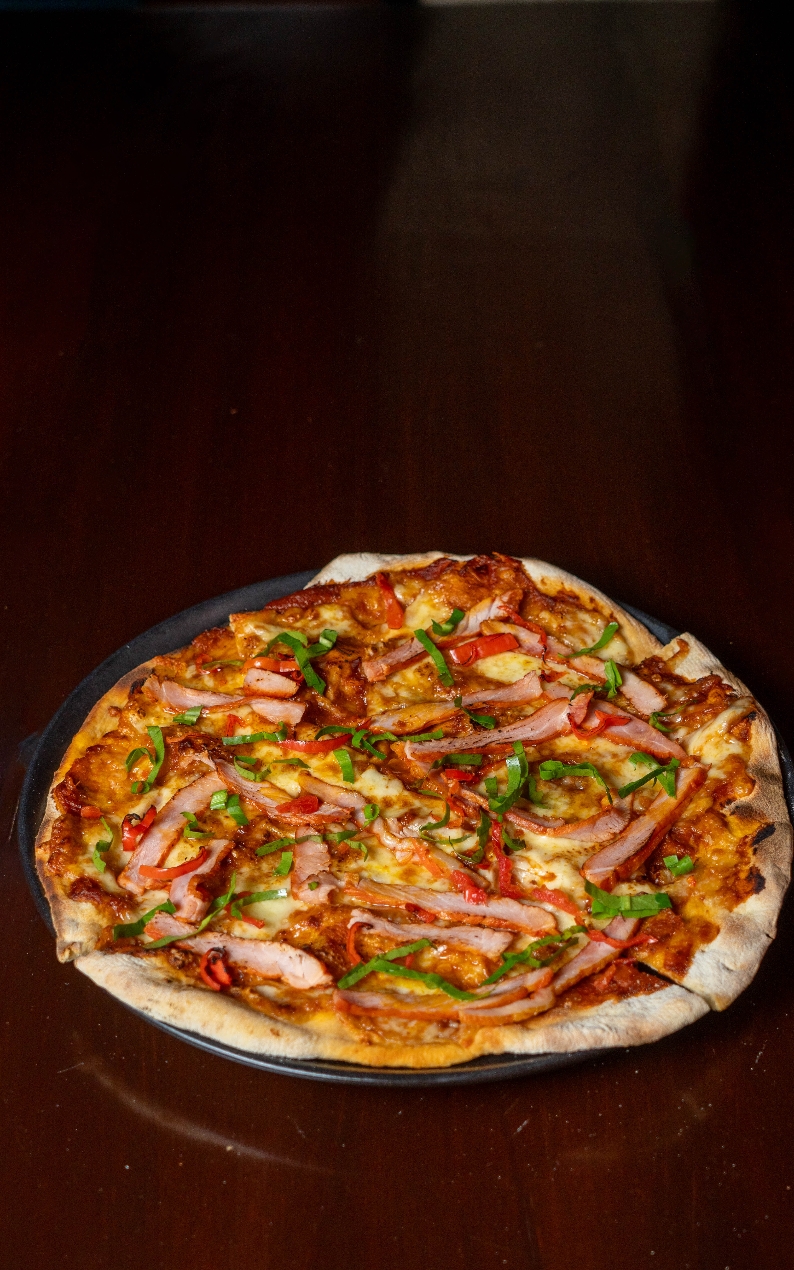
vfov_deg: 40.2
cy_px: 737
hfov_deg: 25.8
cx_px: 408
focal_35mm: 50
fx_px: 1731
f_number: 4.5
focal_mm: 28
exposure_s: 1/200
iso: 125
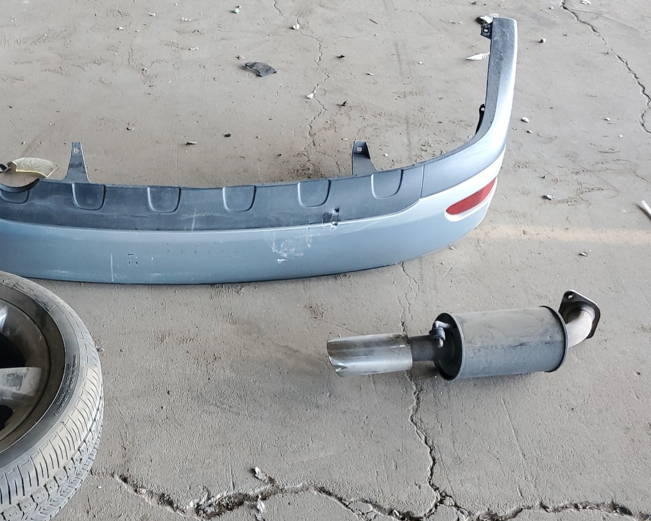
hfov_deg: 43.9
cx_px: 145
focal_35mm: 40
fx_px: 771
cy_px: 354
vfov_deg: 36.9
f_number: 1.5
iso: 143
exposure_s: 1/60.2
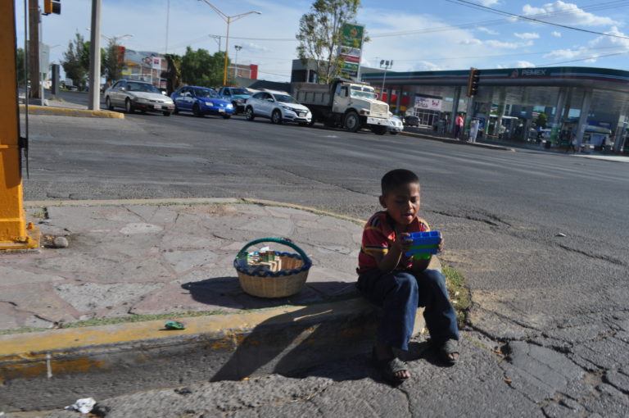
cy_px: 209
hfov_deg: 67.4
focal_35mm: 27
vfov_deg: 47.8
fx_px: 471
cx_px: 314
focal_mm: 18
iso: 200
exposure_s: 1/400
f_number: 10
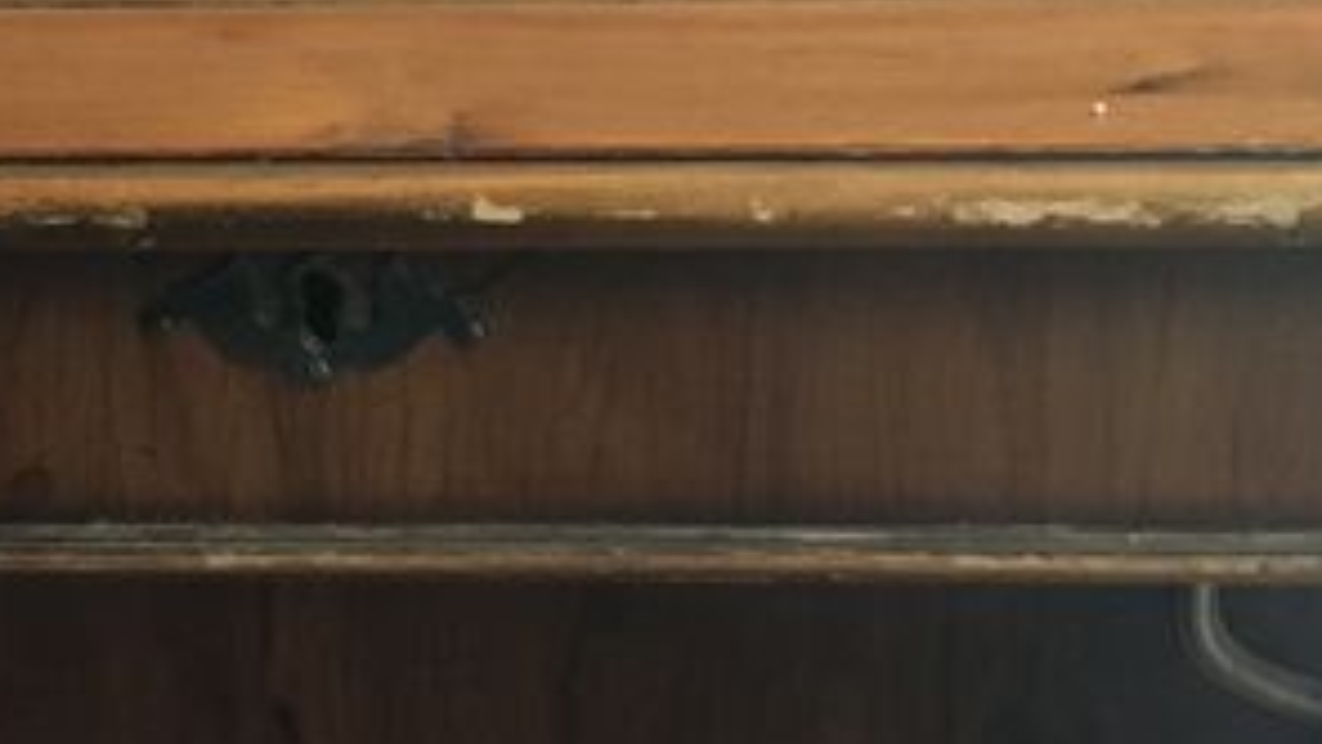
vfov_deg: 11.3
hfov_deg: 19.9
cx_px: 475
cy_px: 497
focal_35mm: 107
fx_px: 3751
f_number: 2.2
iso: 250
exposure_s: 1/17
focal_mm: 4.15
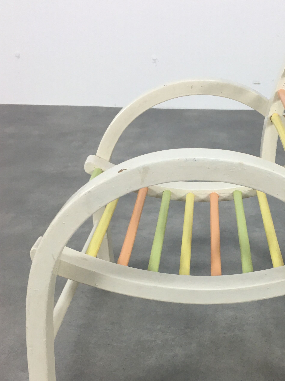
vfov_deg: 40.8
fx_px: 505
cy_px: 249
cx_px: 210
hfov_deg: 31.0
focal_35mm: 46
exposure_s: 1/33
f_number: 2.2
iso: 40
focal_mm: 4.15
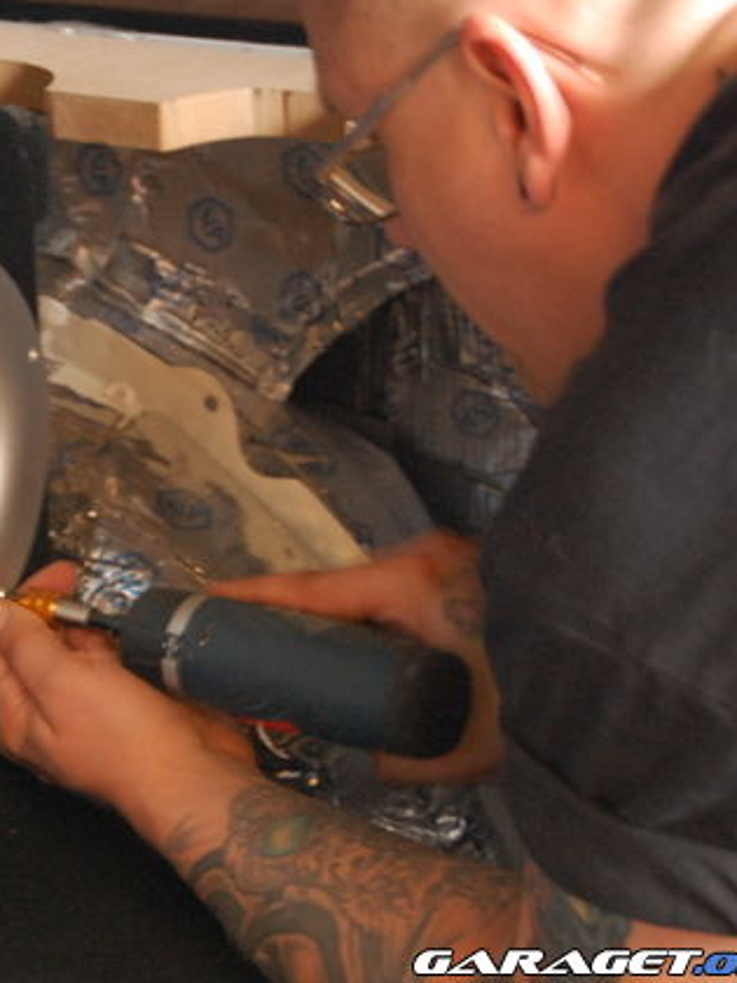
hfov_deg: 12.2
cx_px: 66
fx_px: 3427
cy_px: 489
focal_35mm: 121
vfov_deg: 16.3
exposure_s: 1/8
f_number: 5.6
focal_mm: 55
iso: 1600
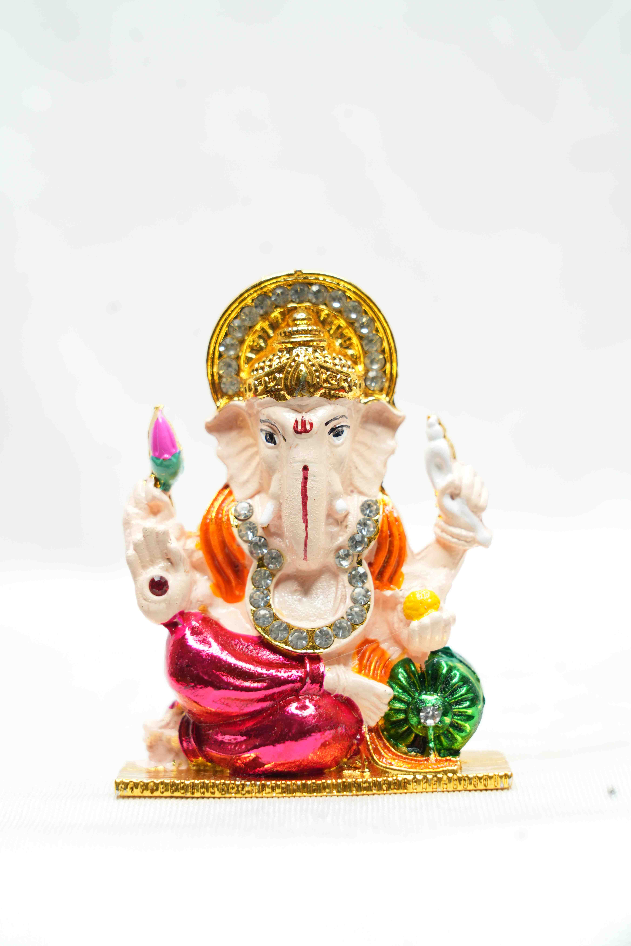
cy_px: 473
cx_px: 316
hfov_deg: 13.0
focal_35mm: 105
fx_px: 2760
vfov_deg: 19.5
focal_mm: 105
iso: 640
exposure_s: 1/50
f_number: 7.1
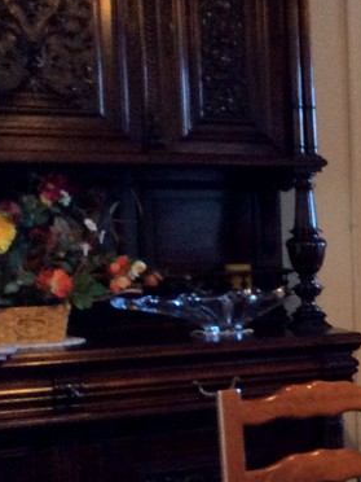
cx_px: 648
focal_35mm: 88
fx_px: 1224
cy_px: 314
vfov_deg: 22.2
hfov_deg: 14.7
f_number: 2.4
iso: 160
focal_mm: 3.3
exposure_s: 1/25
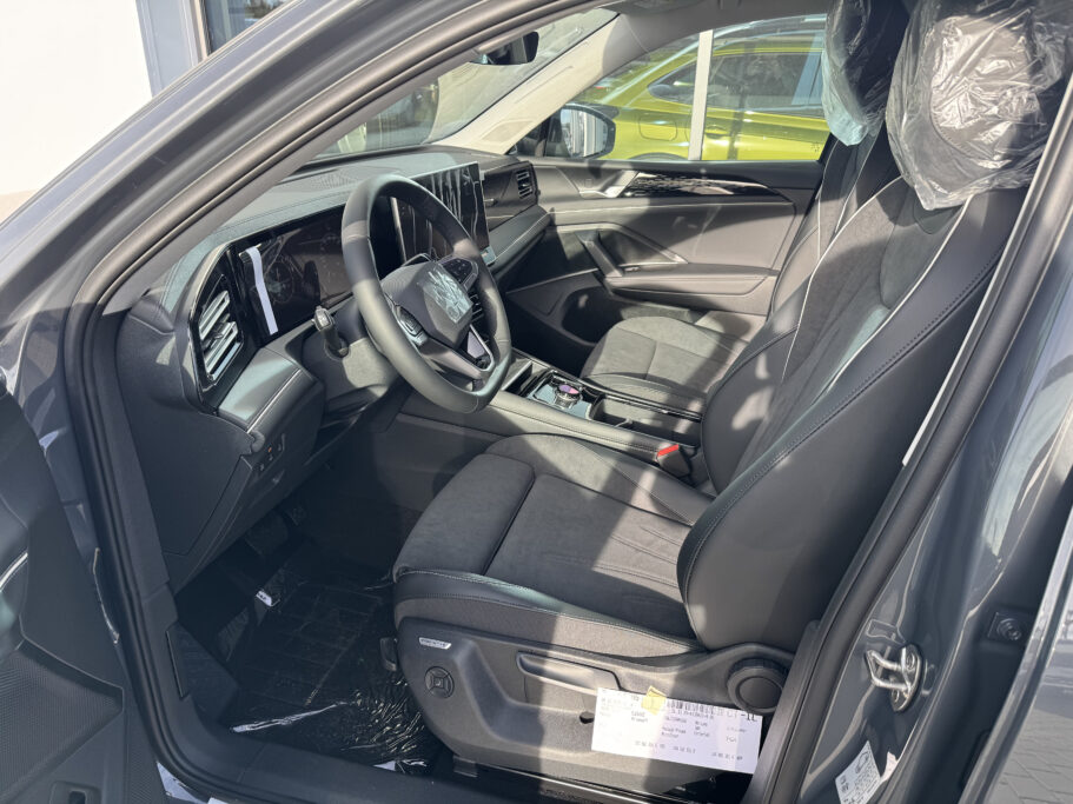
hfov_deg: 71.6
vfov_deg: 56.8
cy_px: 402
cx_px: 536
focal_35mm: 24
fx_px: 744
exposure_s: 1/572
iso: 80
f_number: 1.78
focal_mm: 6.76
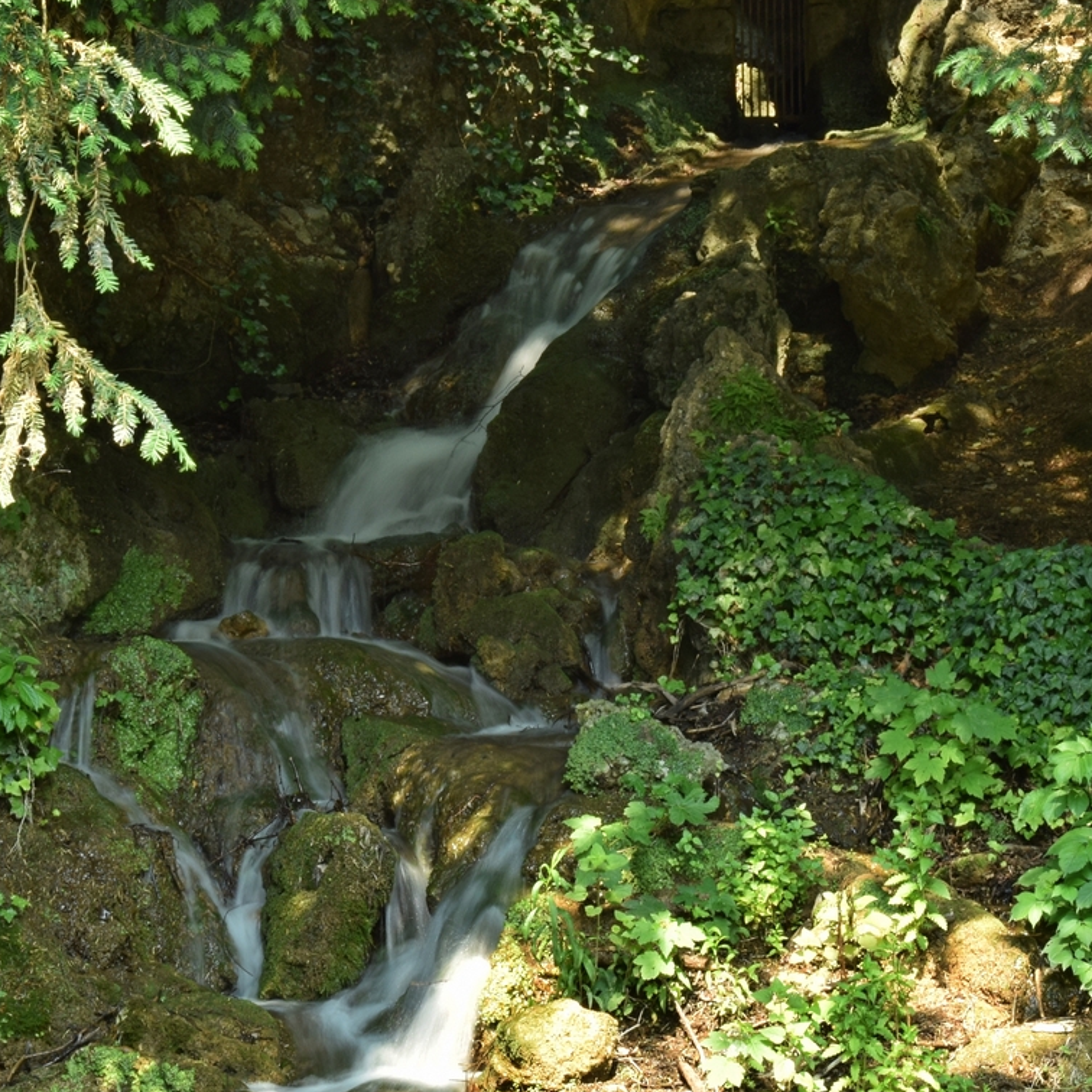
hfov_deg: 14.2
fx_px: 4387
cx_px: 432
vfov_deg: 14.2
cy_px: 659
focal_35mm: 123
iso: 100
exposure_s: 1/3
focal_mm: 45
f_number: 20
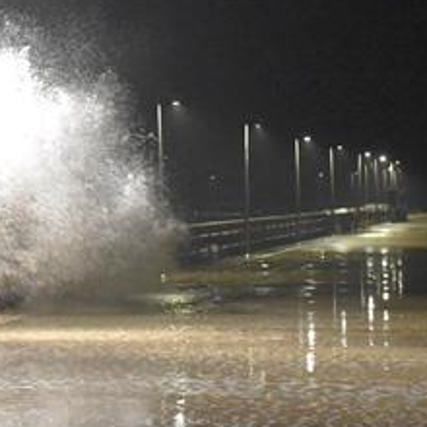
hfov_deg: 11.6
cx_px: -1
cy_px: 93
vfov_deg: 11.7
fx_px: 2079
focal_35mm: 149
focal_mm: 30
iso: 8000
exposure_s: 1/80
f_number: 4.5
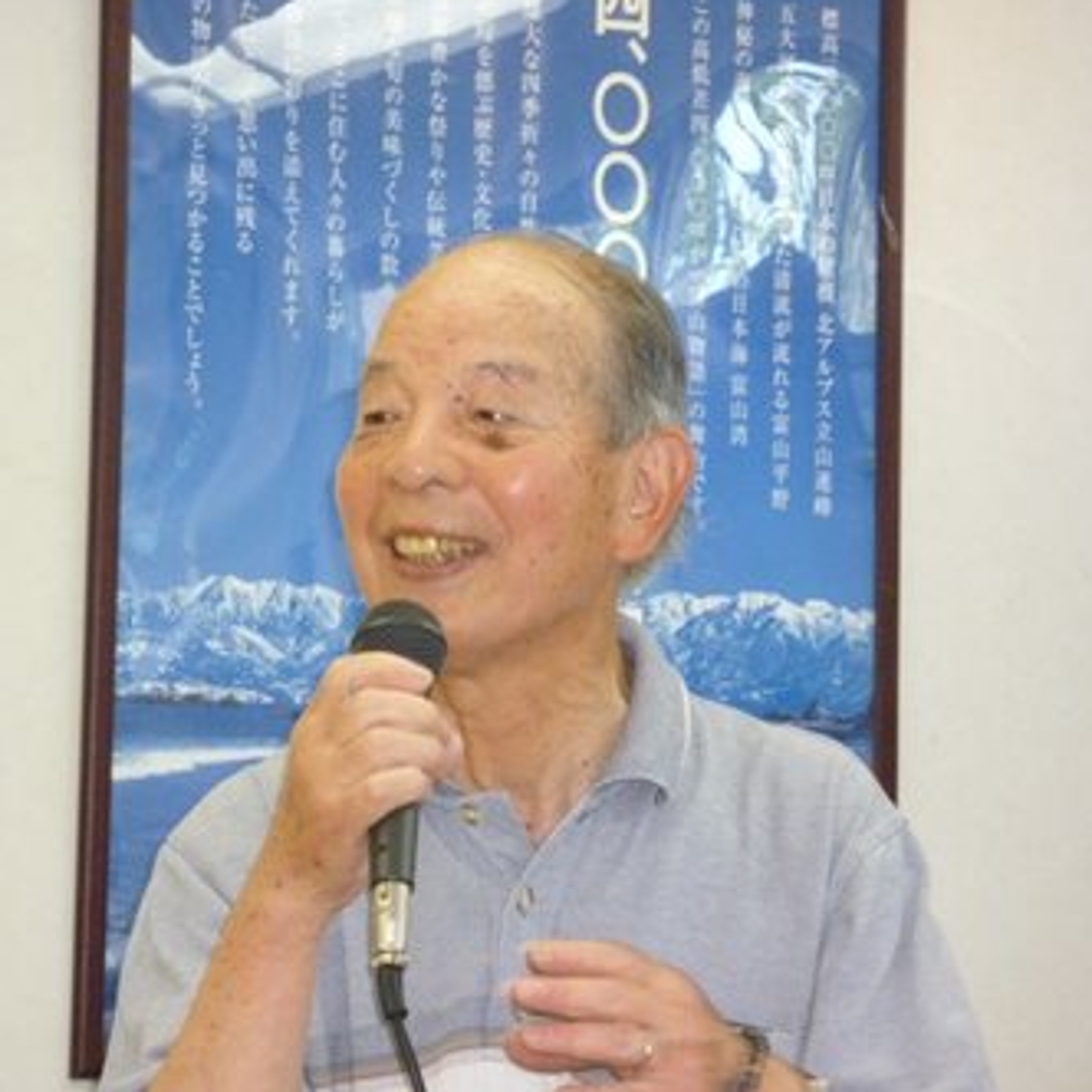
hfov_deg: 13.4
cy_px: 546
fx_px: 4640
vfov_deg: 13.4
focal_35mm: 130
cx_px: 474
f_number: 5.7
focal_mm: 19.2
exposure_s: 1/60
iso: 500
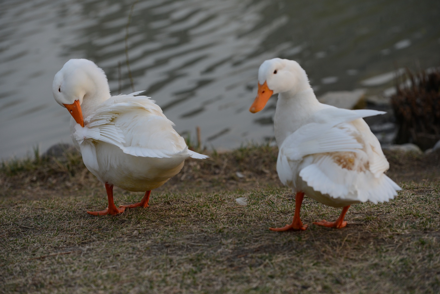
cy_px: 147
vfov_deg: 9.2
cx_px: 220
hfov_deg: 13.7
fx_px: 1834
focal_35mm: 150
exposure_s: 1/1000
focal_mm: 150
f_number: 5
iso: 640
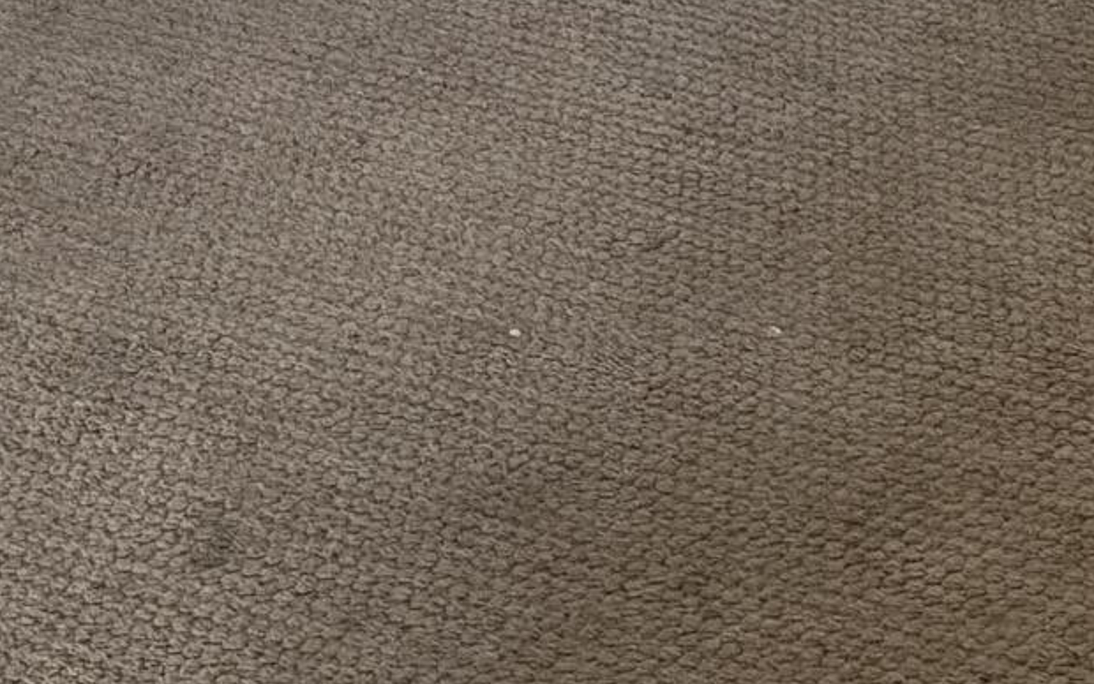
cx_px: 568
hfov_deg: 17.0
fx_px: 3669
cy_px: -1280
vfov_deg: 8.9
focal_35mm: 123
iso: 320
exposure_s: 1/120
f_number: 1.78
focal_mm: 6.76
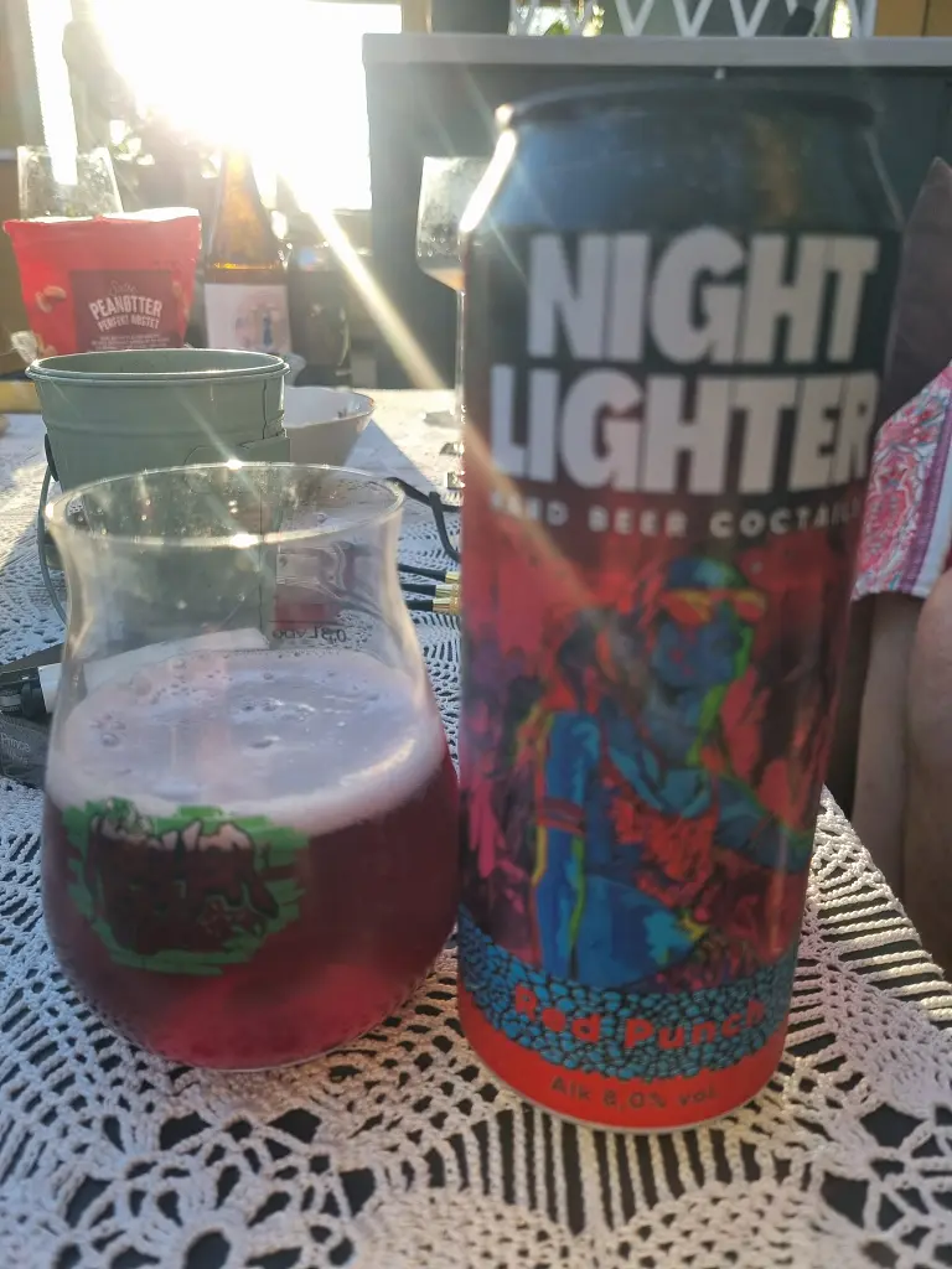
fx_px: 953
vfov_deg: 67.3
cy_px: 634
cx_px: 476
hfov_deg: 53.1
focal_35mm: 26
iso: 50
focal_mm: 5.4
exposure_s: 1/512
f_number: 1.8
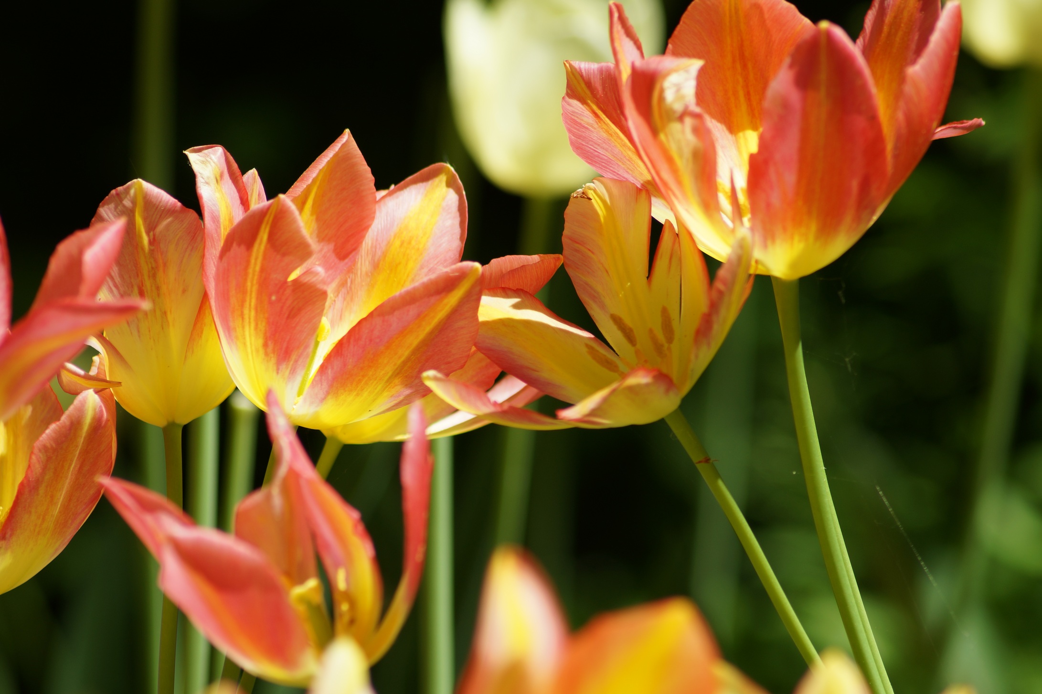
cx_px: 521
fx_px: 7812
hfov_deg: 7.6
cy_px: 347
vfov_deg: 5.1
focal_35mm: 270
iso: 100
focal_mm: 180
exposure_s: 1/400
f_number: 5.6
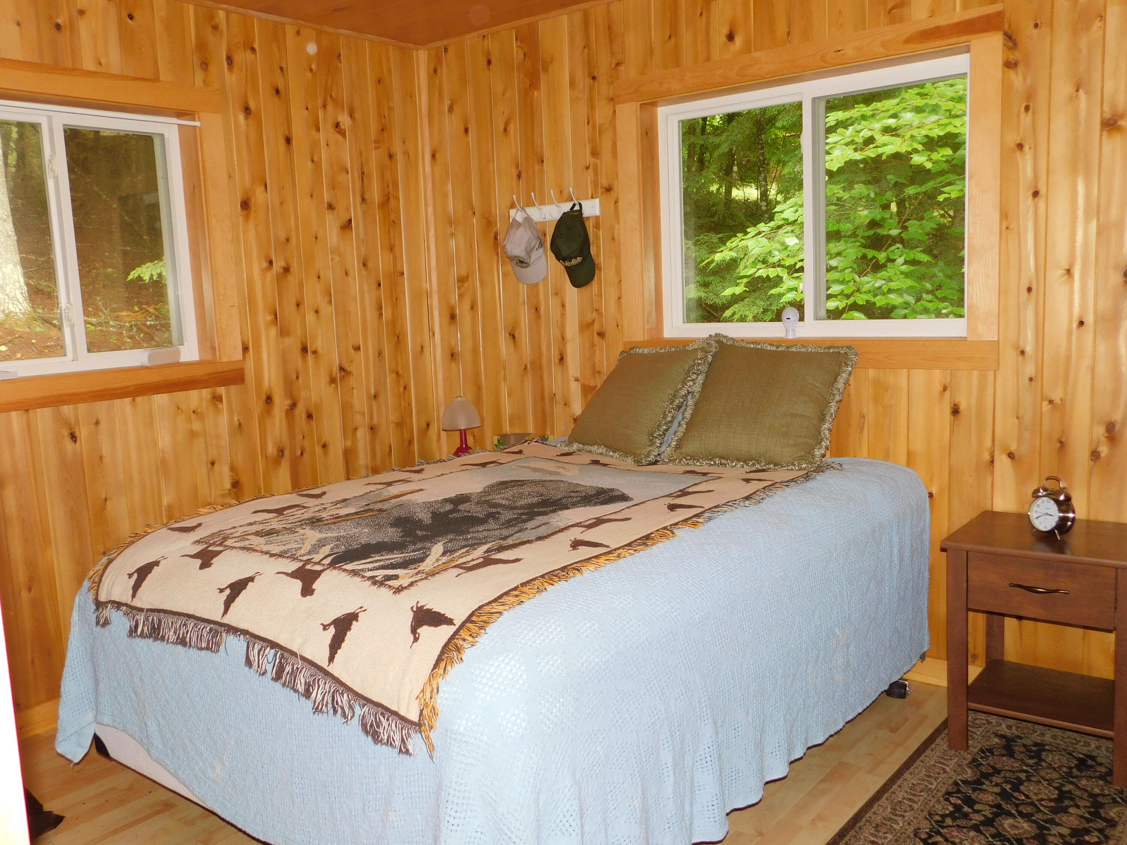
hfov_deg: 60.0
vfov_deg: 46.8
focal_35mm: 30
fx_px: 977
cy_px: 422
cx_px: 564
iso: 220
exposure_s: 1/30
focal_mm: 5.3
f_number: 3.2
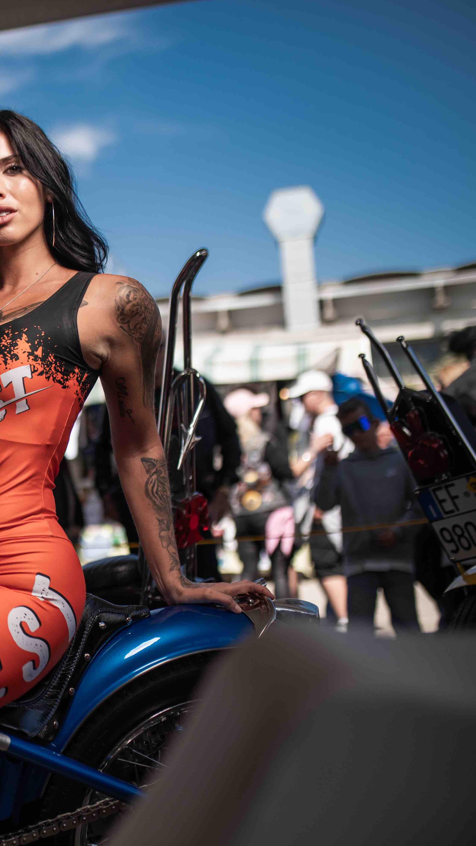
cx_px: -137
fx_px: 1256
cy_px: 422
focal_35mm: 56
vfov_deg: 37.2
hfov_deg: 19.8
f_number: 1.8
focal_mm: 35
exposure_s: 1/8000
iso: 50
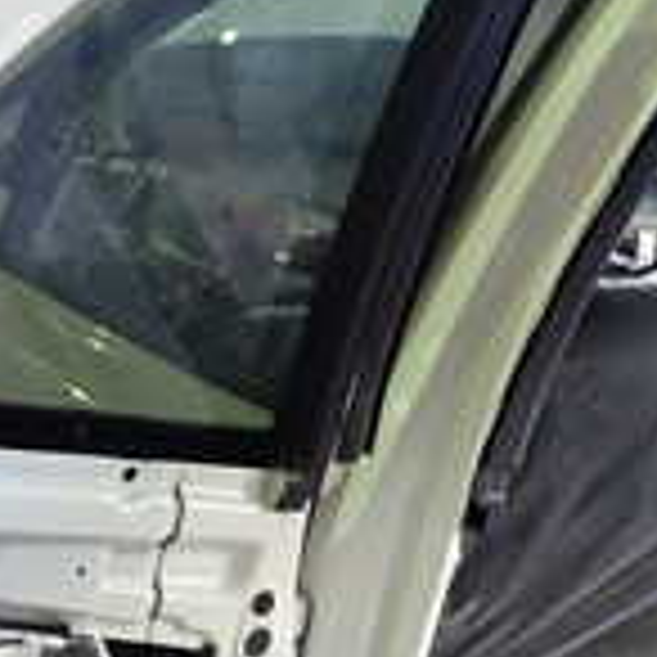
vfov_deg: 18.8
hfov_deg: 17.8
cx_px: -212
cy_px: 558
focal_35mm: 91
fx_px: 1954
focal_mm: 4.5
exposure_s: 1/50
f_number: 2
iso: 200
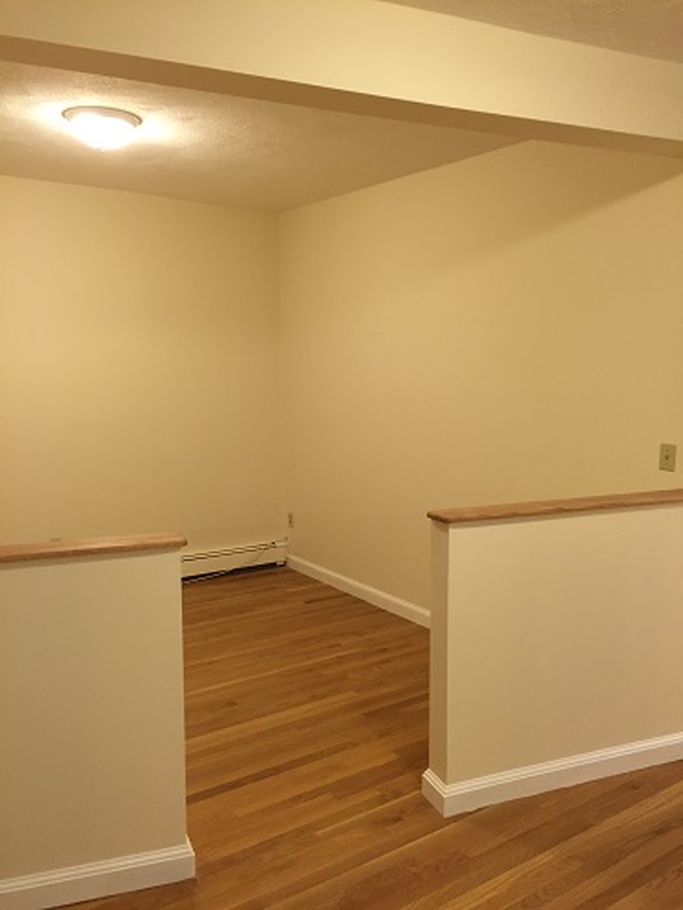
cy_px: 455
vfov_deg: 61.6
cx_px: 342
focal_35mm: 29
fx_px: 762
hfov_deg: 48.3
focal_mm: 4.15
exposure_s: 1/30
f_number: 2.2
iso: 125
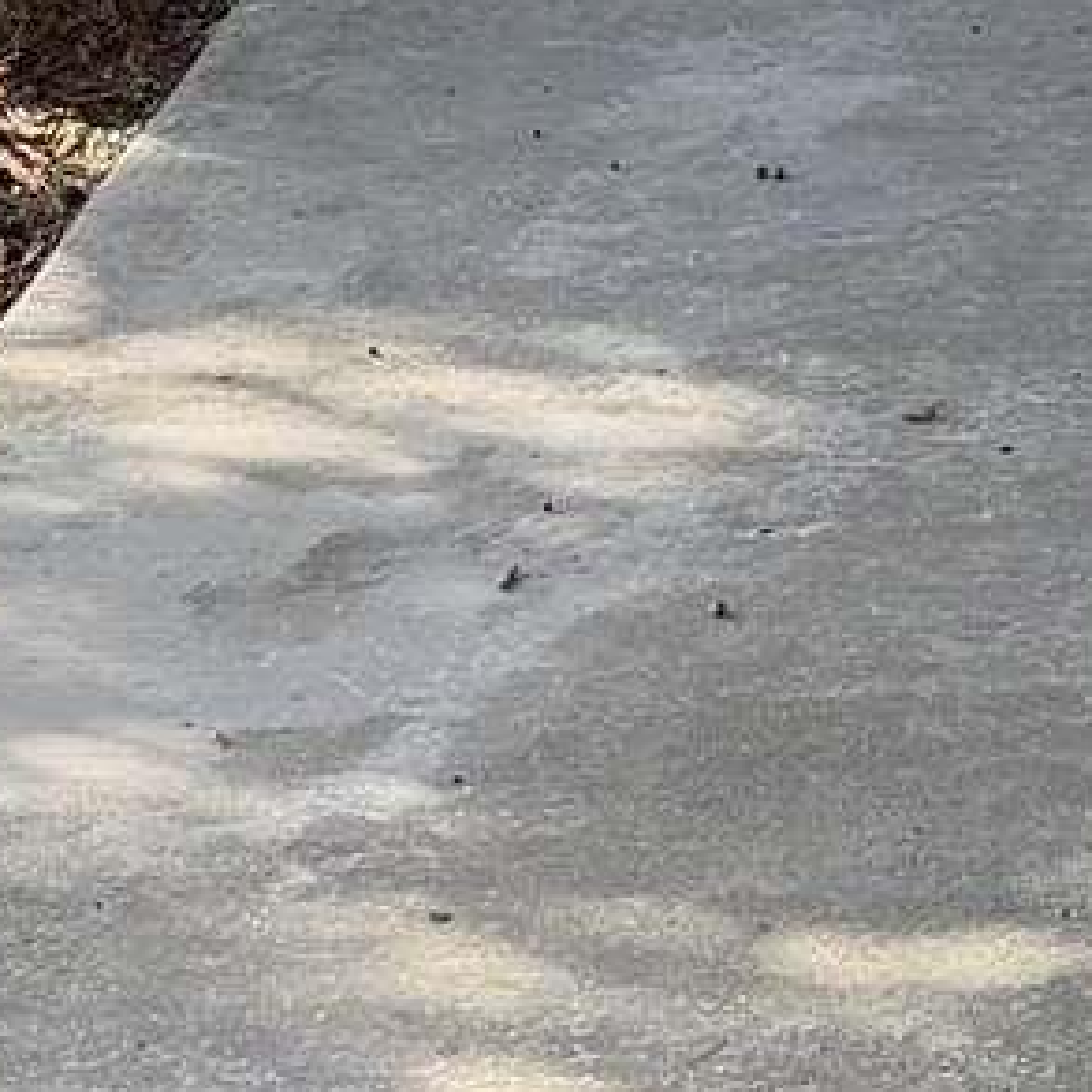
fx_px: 5960
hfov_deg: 10.1
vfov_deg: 9.3
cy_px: -1569
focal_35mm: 167
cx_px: 1677
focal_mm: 6.76
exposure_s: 1/708
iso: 100
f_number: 1.78
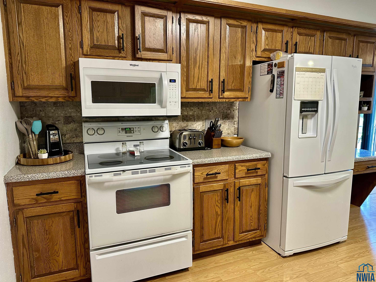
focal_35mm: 24
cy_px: 141
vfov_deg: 56.8
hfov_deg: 71.6
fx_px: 261
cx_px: 188
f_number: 1.78
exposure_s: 1/60
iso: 250
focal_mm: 6.86
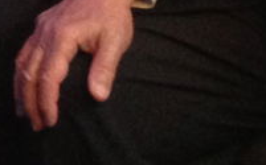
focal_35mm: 244
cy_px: -462
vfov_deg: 4.9
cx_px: -146
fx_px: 1766
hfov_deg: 8.4
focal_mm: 4.13
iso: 250
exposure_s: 1/20
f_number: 2.4
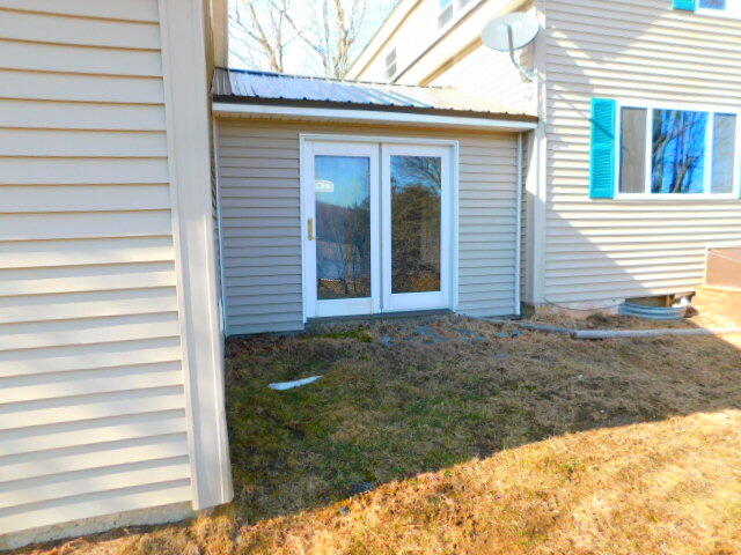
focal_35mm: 23
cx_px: 370
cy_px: 278
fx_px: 492
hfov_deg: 73.9
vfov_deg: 58.9
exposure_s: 1/320
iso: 125
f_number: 3
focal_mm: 4
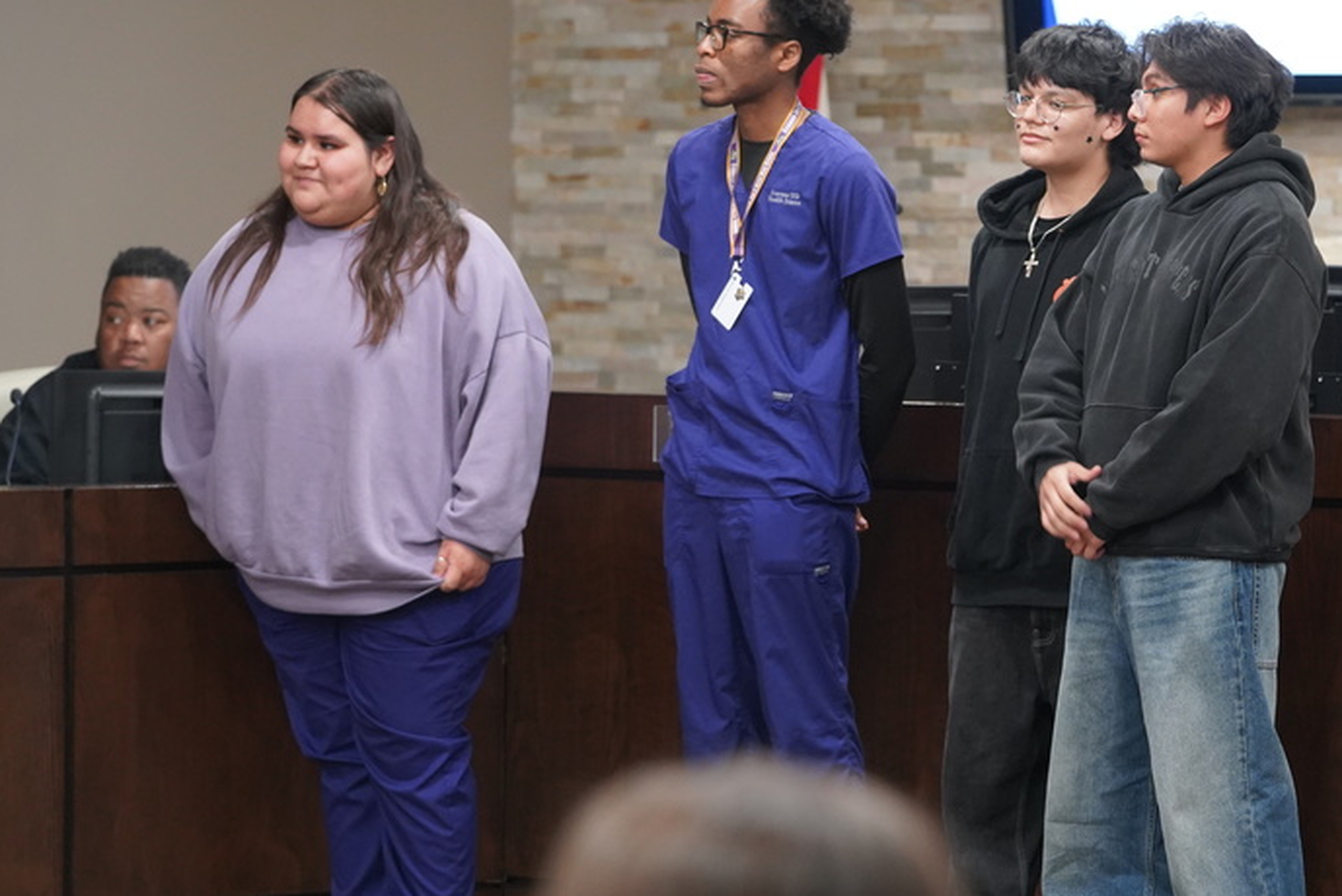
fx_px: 6041
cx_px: 956
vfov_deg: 8.5
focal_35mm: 162
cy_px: 332
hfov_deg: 12.6
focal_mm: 109
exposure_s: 1/160
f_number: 4
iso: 5000
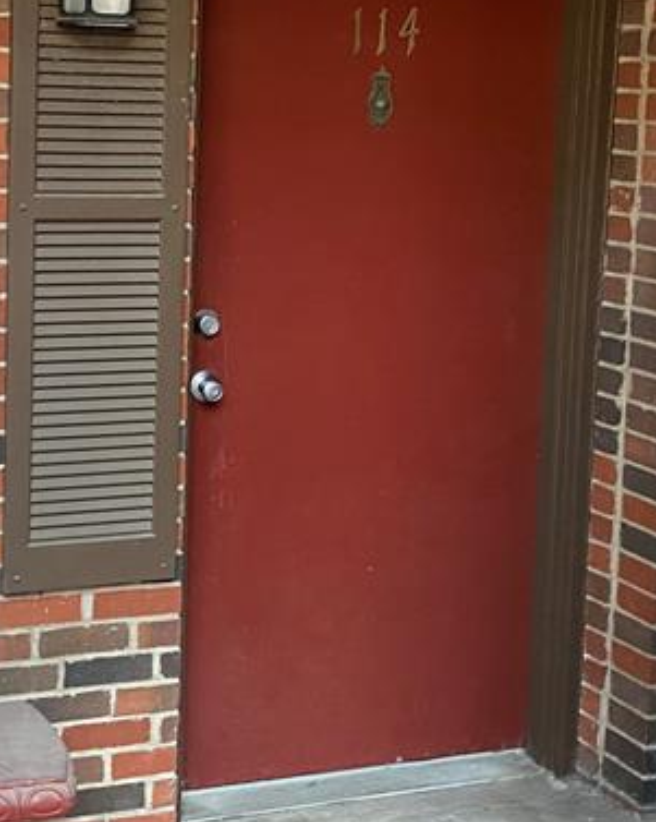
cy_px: 255
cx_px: 187
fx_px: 1677
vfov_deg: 27.3
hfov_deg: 22.0
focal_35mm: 69
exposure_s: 1/54
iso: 500
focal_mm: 4.25
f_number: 1.8
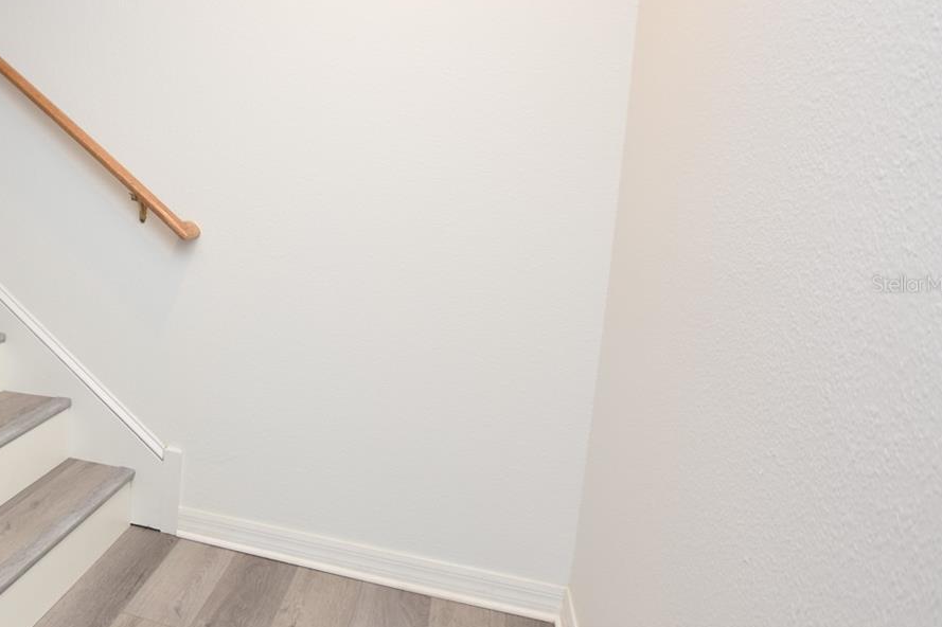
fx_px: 706
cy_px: 284
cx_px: 119
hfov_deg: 58.9
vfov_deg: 47.8
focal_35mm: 27
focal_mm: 10
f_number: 4
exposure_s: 1/60
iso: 250
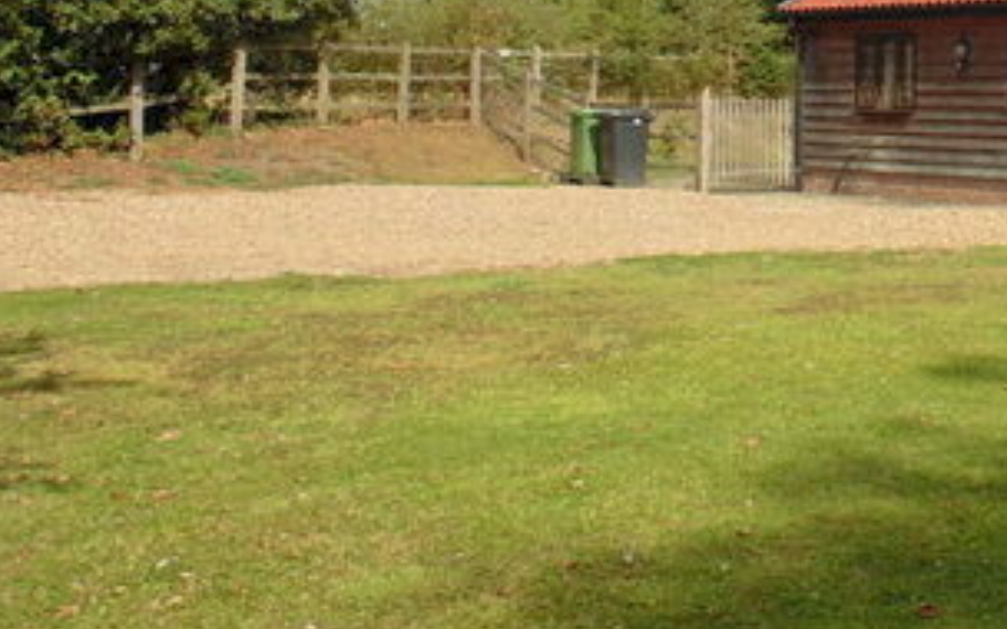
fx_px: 1811
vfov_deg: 19.1
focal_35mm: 66
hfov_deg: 28.1
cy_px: -28
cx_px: 1126
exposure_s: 1/800
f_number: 3.2
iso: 80
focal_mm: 4.8
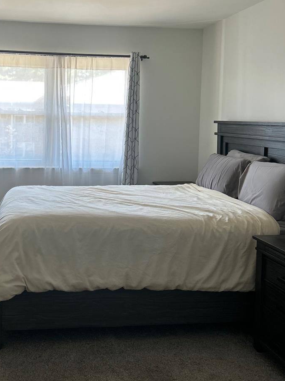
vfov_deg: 43.5
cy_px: 139
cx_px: 76
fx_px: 472
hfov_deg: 33.0
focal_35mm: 43
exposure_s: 1/121
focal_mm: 5.7
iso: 125
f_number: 1.5
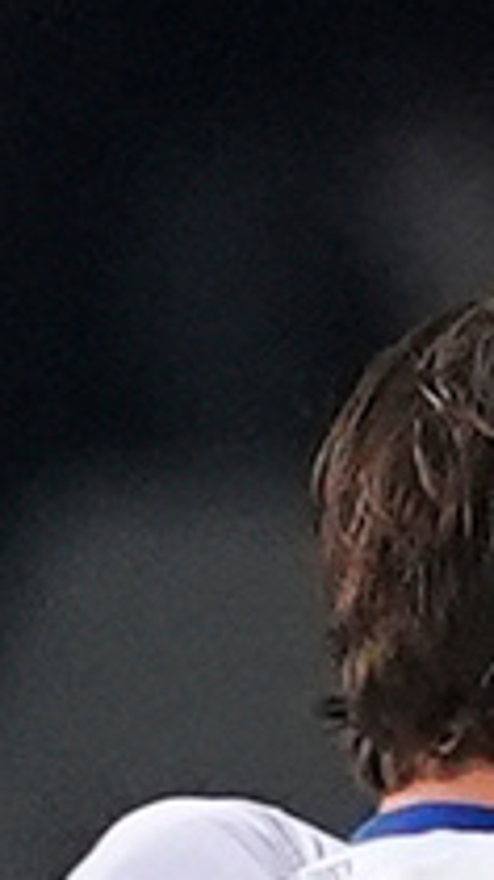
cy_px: 1255
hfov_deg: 0.6
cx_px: 427
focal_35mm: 2047
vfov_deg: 1.1
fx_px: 47707
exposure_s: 1/1250
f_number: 2.8
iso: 1600
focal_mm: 400
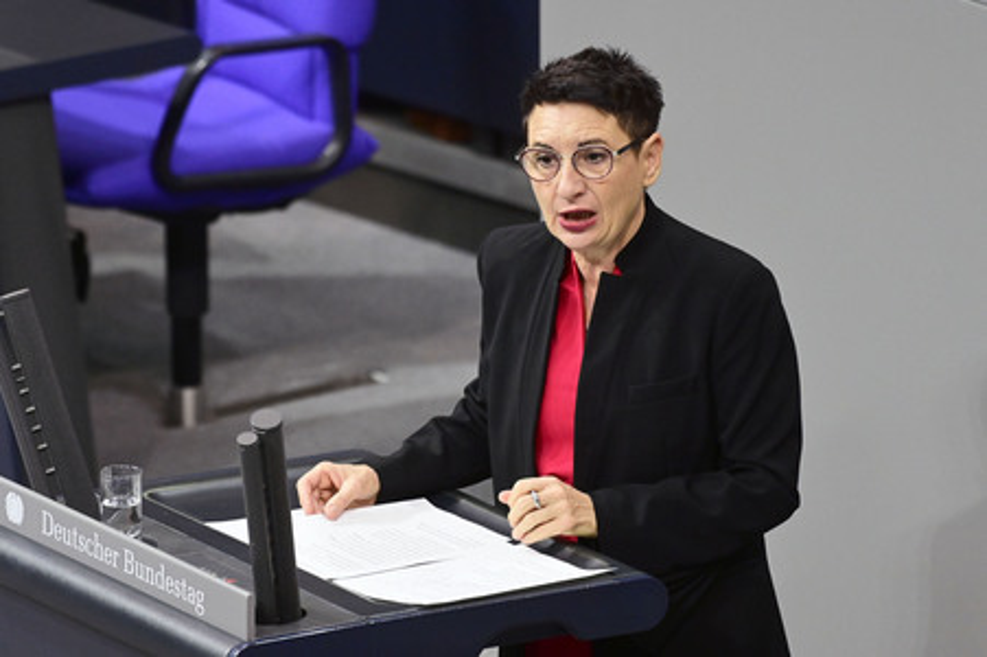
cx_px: 494
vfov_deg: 4.0
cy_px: 328
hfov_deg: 6.1
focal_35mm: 340
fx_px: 9315
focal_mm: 340
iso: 10000
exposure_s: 1/320
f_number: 5.6
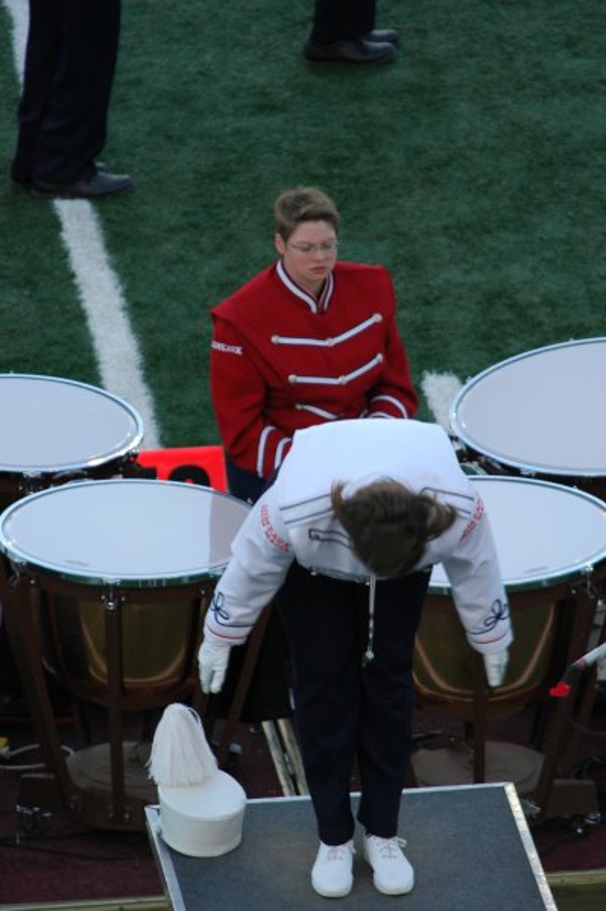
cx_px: 303
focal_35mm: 540
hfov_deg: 2.5
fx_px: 13658
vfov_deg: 3.8
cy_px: 456
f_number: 5.6
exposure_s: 1/160
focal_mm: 360
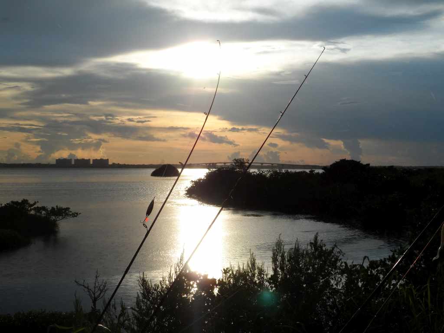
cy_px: 166
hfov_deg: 36.2
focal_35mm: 53
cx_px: 222
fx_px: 680
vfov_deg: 27.5
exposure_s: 1/500
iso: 80
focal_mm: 8.7
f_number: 5.6
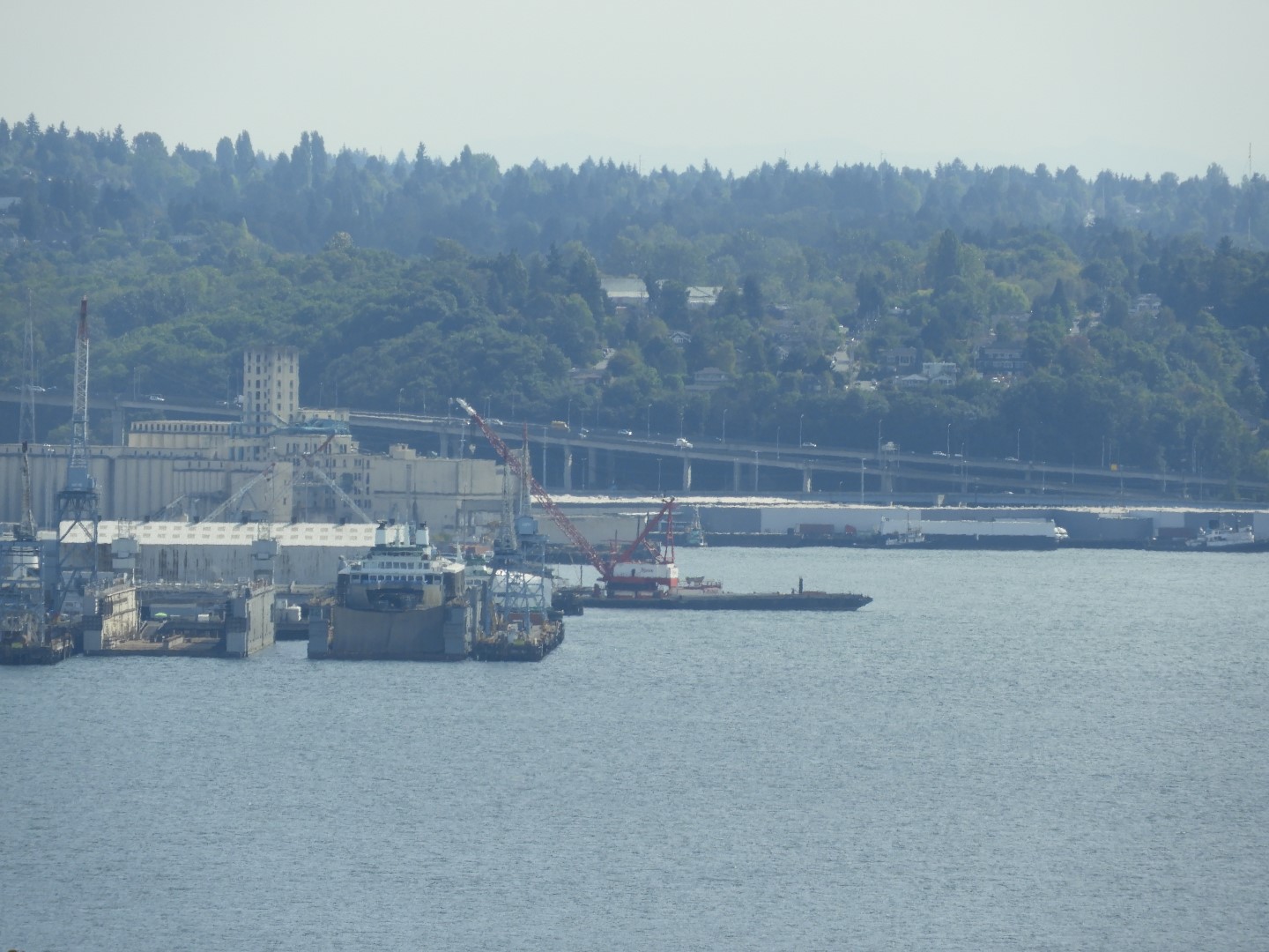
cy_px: 476
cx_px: 634
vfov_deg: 2.7
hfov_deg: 3.6
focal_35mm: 550
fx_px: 20163
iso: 100
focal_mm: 98.5
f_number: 5.6
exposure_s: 1/500
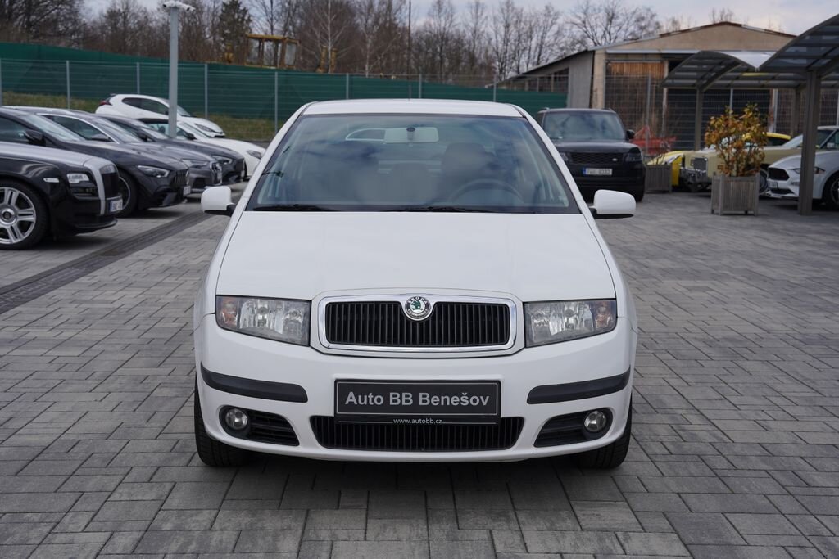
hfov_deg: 39.6
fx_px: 1165
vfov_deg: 27.0
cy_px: 280
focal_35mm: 50
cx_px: 420
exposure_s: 1/320
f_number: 7.1
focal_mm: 50
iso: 100
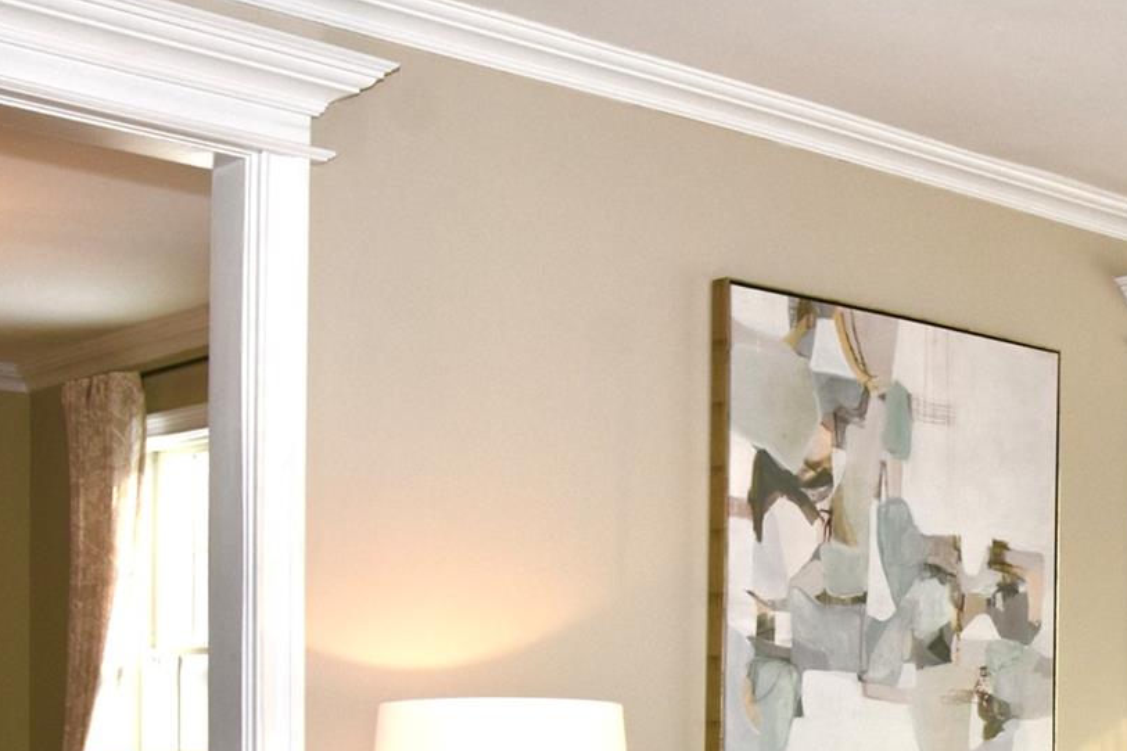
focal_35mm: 64
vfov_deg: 20.6
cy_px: 712
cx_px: 1123
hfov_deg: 29.3
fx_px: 2012
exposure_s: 1/60
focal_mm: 17
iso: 400
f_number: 5.6
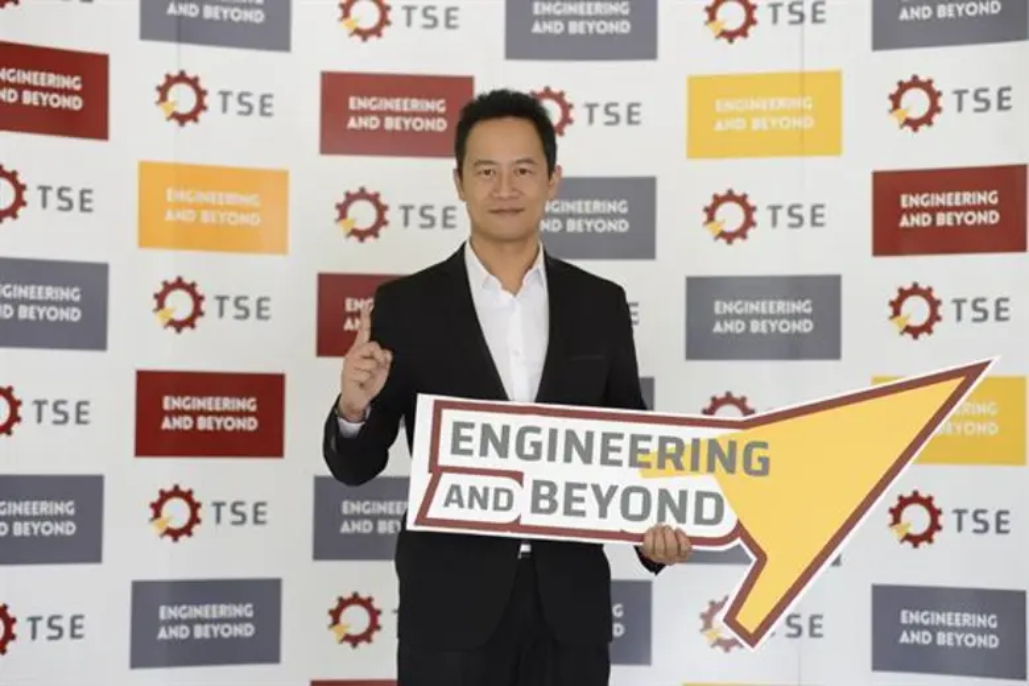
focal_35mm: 85
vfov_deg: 16.1
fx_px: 2429
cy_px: 343
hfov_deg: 23.9
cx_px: 514
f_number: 2.8
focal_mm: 85
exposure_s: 1/250
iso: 320
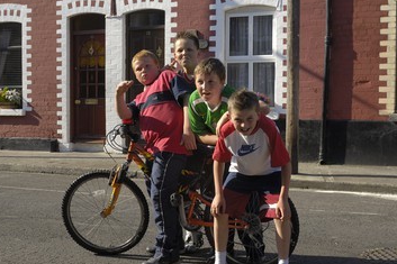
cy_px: 142
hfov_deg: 39.5
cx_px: 166
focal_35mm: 50
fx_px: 551
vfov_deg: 27.0
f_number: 7.1
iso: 100
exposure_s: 1/250
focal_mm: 28
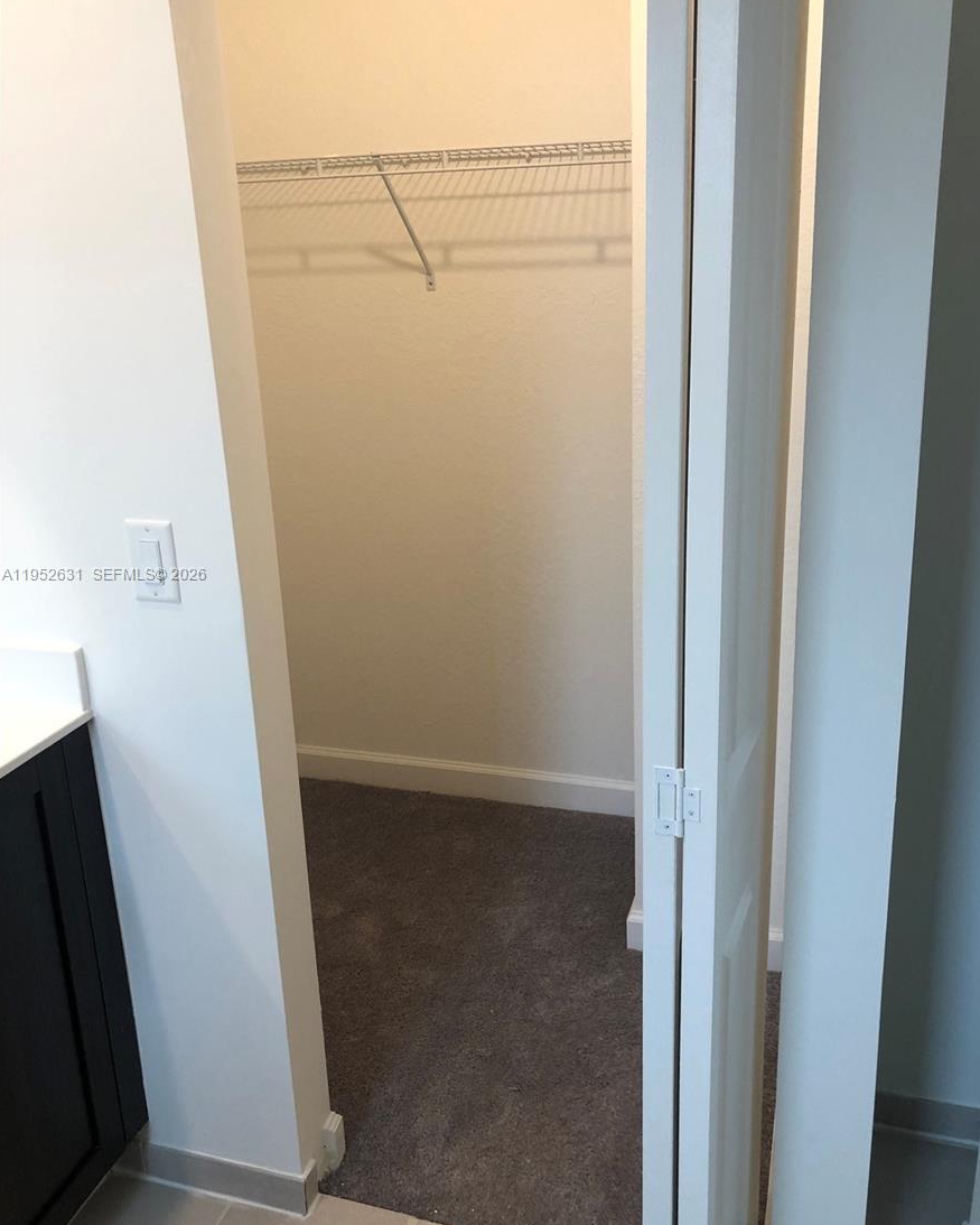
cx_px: 502
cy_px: 575
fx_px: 1087
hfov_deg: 48.5
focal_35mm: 30
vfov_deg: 58.7
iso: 25
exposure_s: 1/30
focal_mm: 4
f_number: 1.8
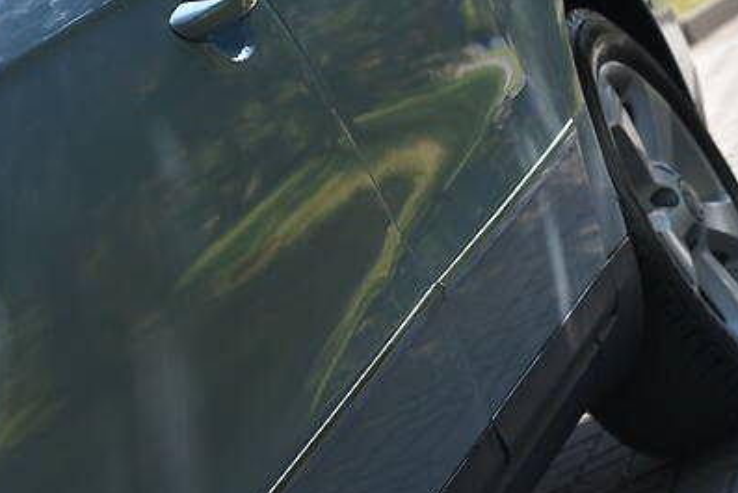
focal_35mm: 151
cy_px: 165
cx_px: 338
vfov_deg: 9.1
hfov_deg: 13.6
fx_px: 3096
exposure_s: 1/500
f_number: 5.6
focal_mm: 75
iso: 320
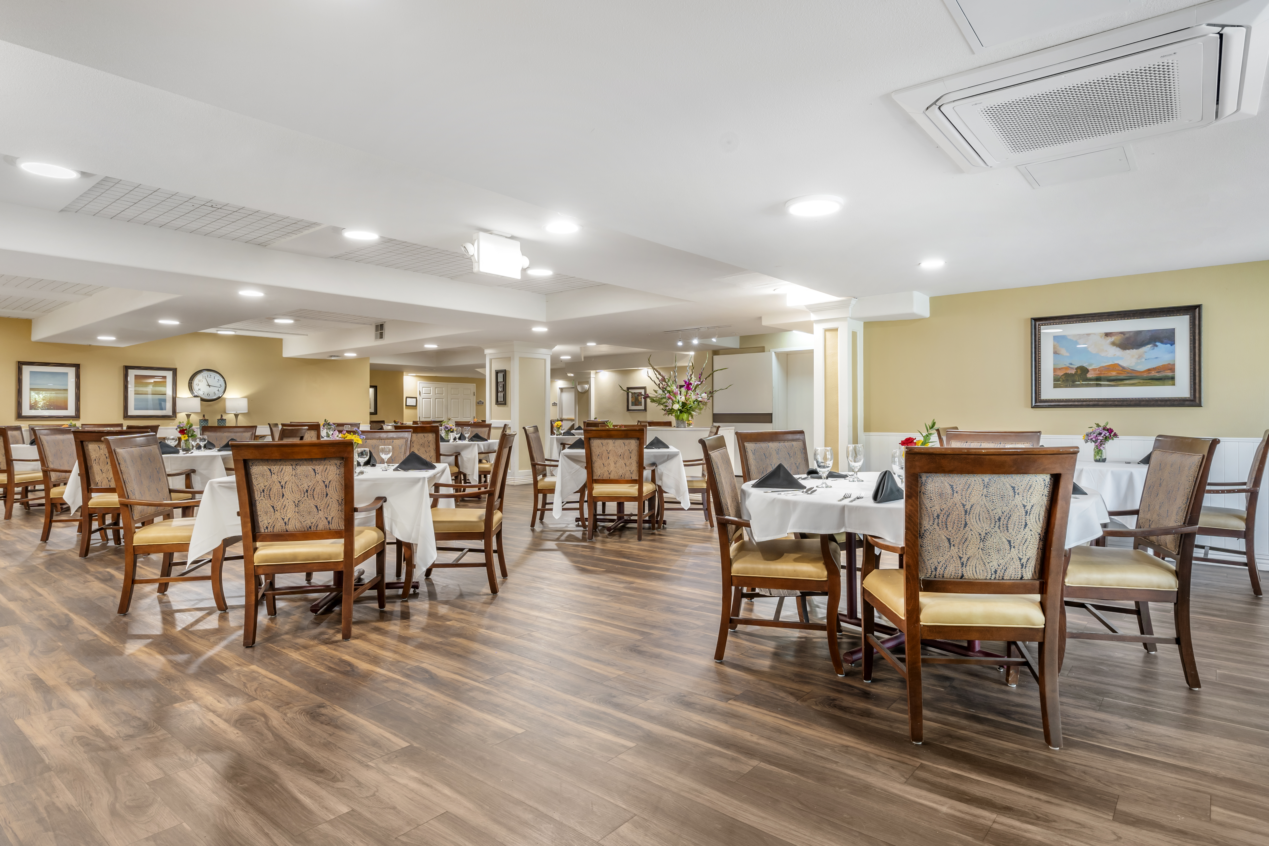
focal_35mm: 17
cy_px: 423
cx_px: 634
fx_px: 599
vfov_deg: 70.4
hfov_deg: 93.3
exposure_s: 1/20
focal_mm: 17
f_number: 10
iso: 400
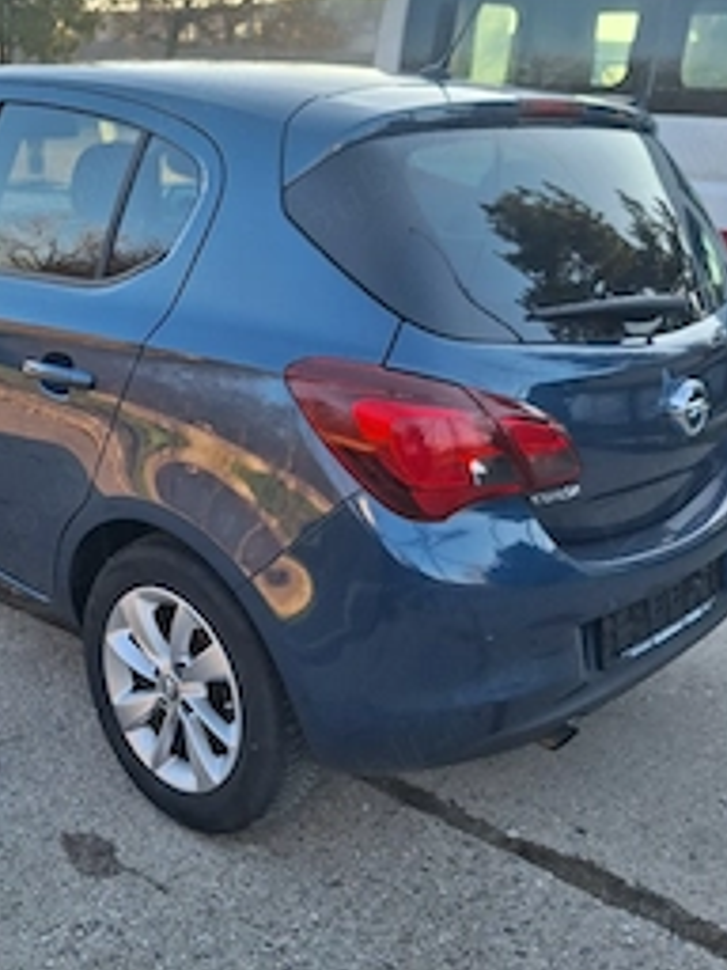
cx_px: 201
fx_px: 1008
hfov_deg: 38.8
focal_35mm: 36
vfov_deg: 51.4
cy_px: 493
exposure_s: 1/345
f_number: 1.8
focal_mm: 5.54
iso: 40
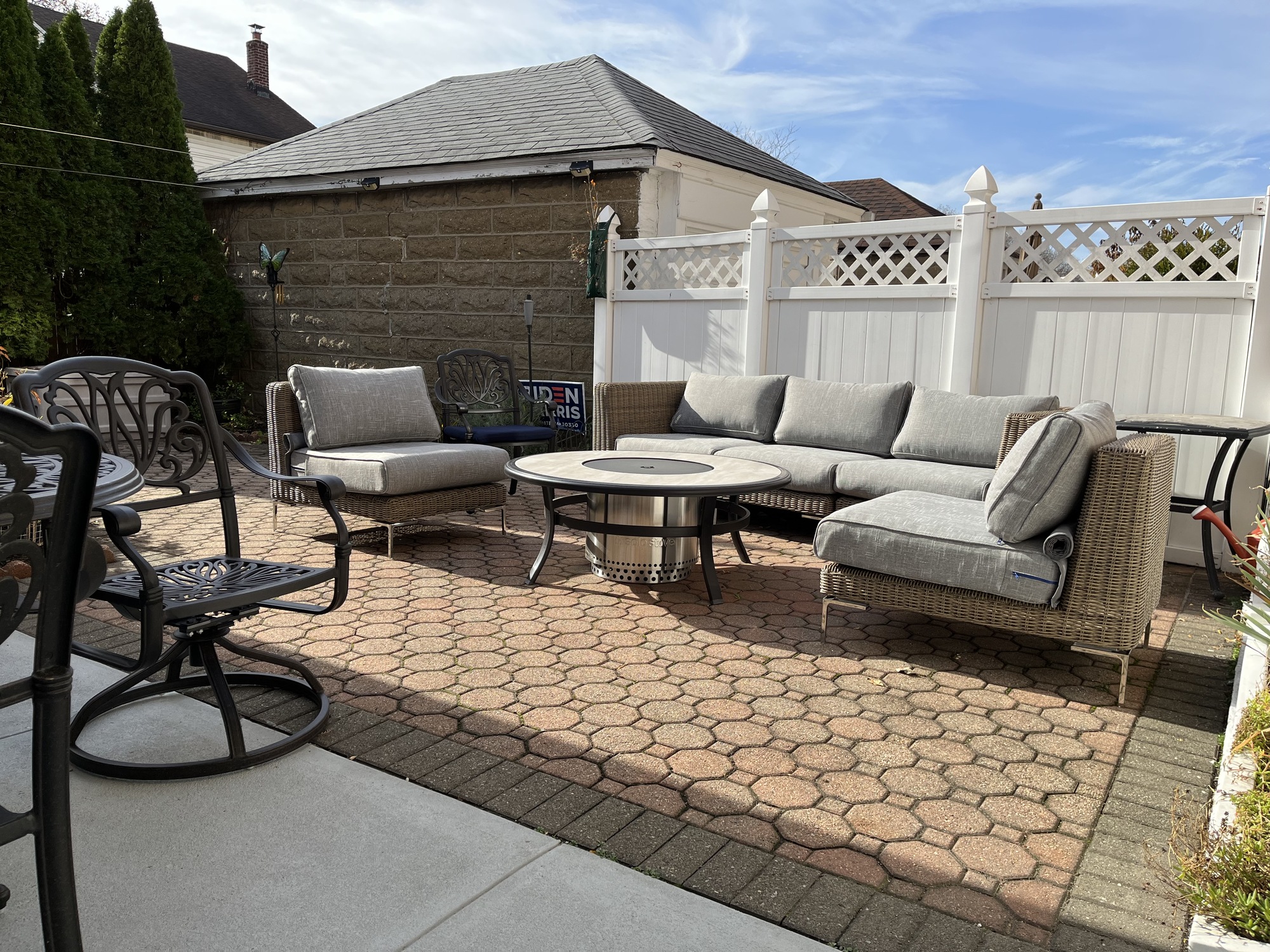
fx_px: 954
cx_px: 635
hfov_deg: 67.3
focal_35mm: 26
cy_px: 476
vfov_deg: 53.1
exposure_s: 1/2632
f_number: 1.6
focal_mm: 5.1
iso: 50
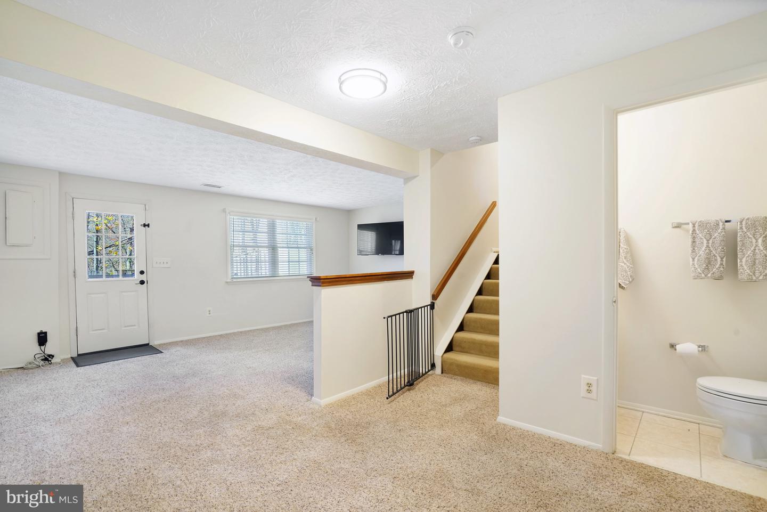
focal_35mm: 16
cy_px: 256
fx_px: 341
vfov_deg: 73.8
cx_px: 384
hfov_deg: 96.7
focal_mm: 16
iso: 1250
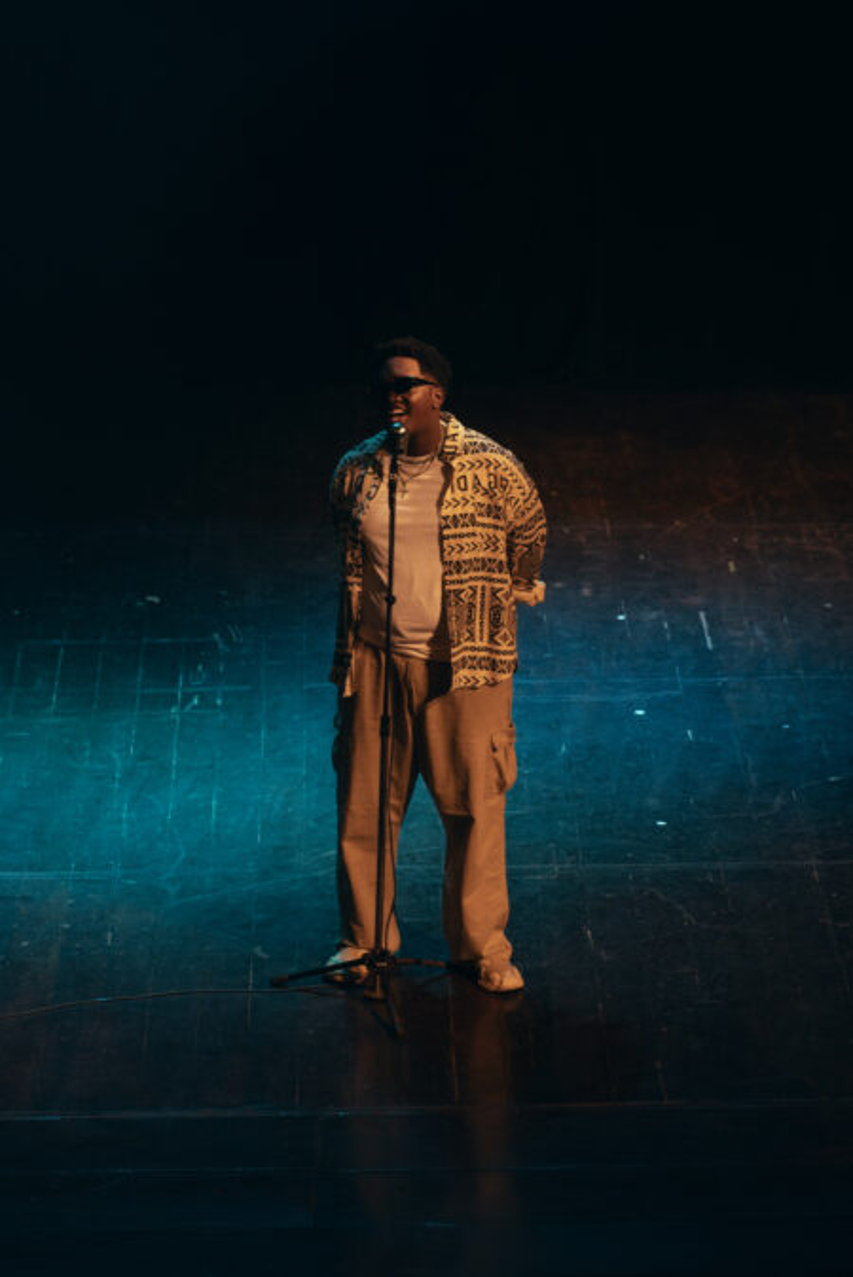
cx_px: 426
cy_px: 638
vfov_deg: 16.1
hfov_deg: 10.8
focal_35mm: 127
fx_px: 4509
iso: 640
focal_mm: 85
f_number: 2.8
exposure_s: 1/50
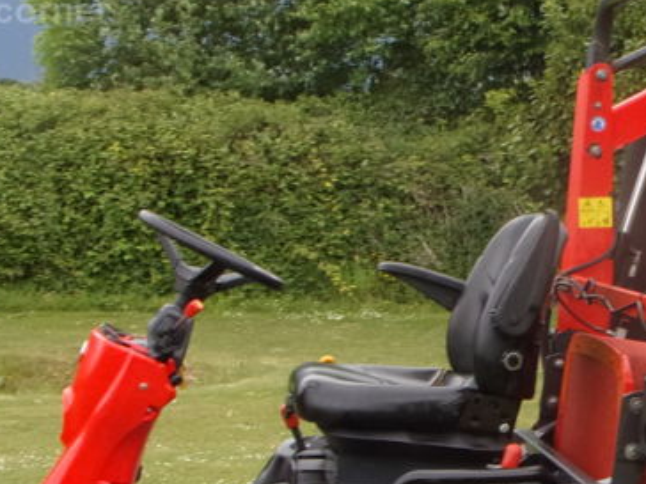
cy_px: 291
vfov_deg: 14.5
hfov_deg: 18.7
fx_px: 1904
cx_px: 658
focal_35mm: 102
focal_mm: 5.1
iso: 80
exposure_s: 1/50
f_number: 3.8
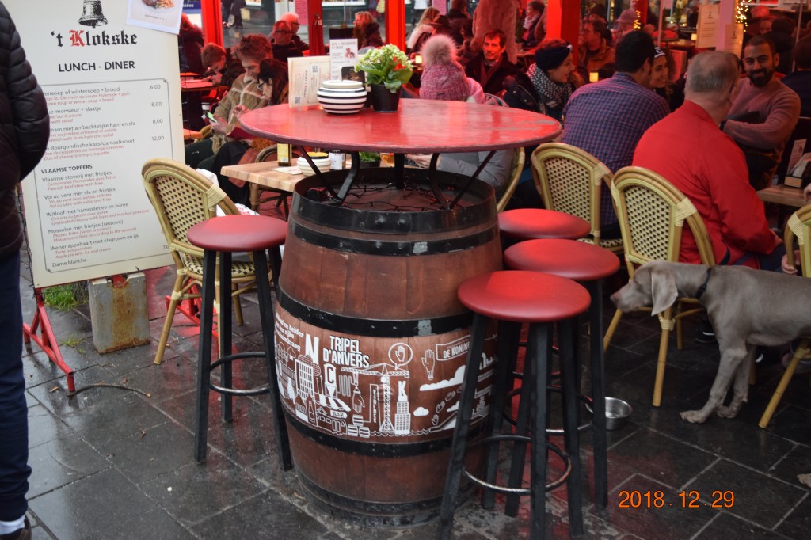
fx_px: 844
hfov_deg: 51.3
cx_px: 406
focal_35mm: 38
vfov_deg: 35.5
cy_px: 270
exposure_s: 1/60
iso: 1250
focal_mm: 25
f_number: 4
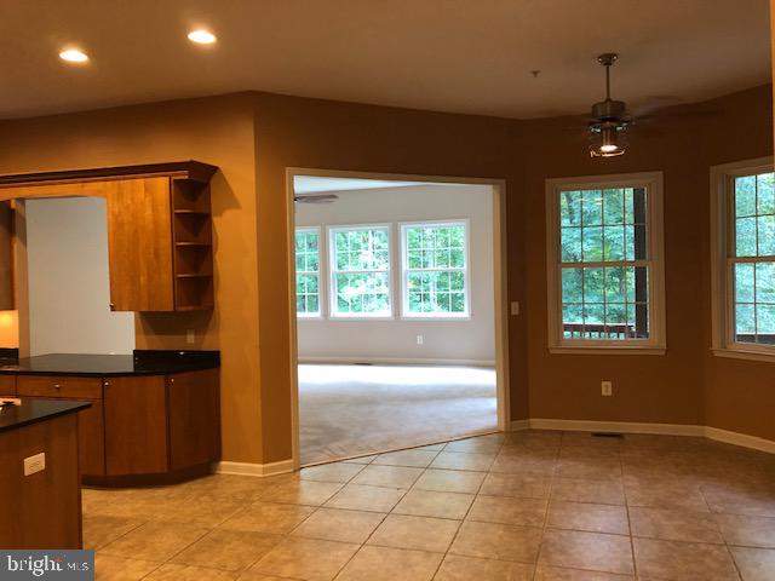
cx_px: 388
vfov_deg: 49.7
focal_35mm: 28
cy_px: 290
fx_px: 627
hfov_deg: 63.4
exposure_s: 1/17
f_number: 1.8
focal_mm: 3.99
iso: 40
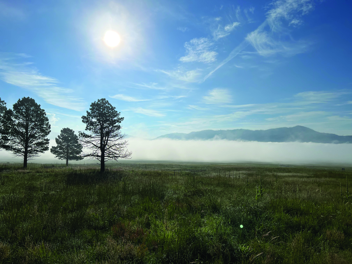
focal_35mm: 26
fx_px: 264
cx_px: 176
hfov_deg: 67.3
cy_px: 132
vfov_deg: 53.1
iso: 40
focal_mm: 5.7
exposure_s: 1/23256
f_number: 1.5
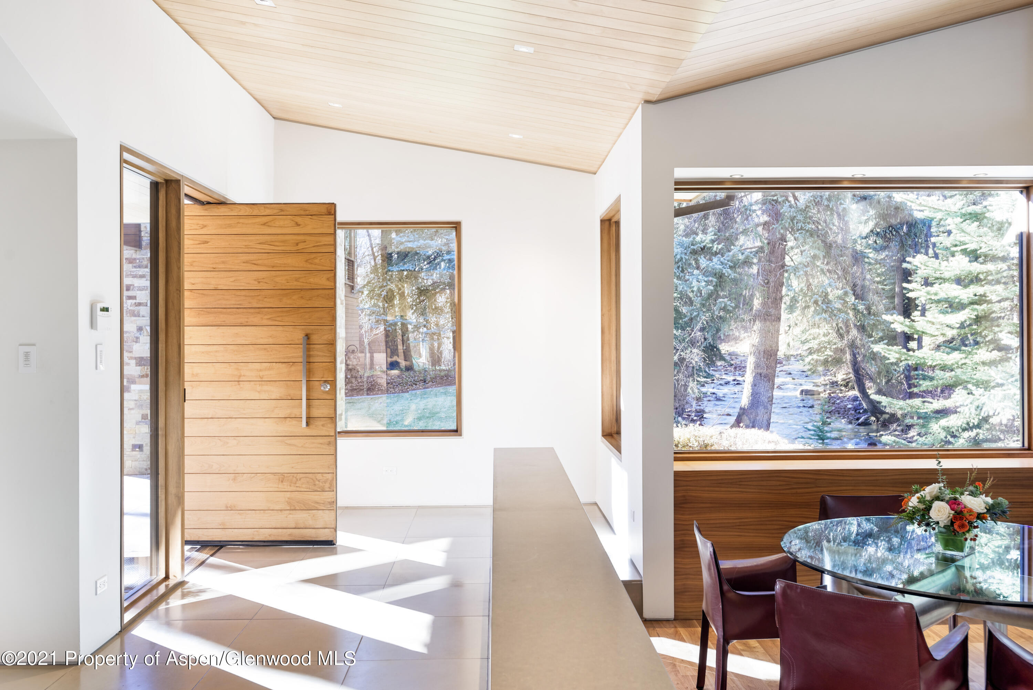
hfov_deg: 58.7
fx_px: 918
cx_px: 516
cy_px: 345
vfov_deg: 41.1
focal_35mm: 32
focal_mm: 32
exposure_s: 1/6
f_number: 7.1
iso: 79
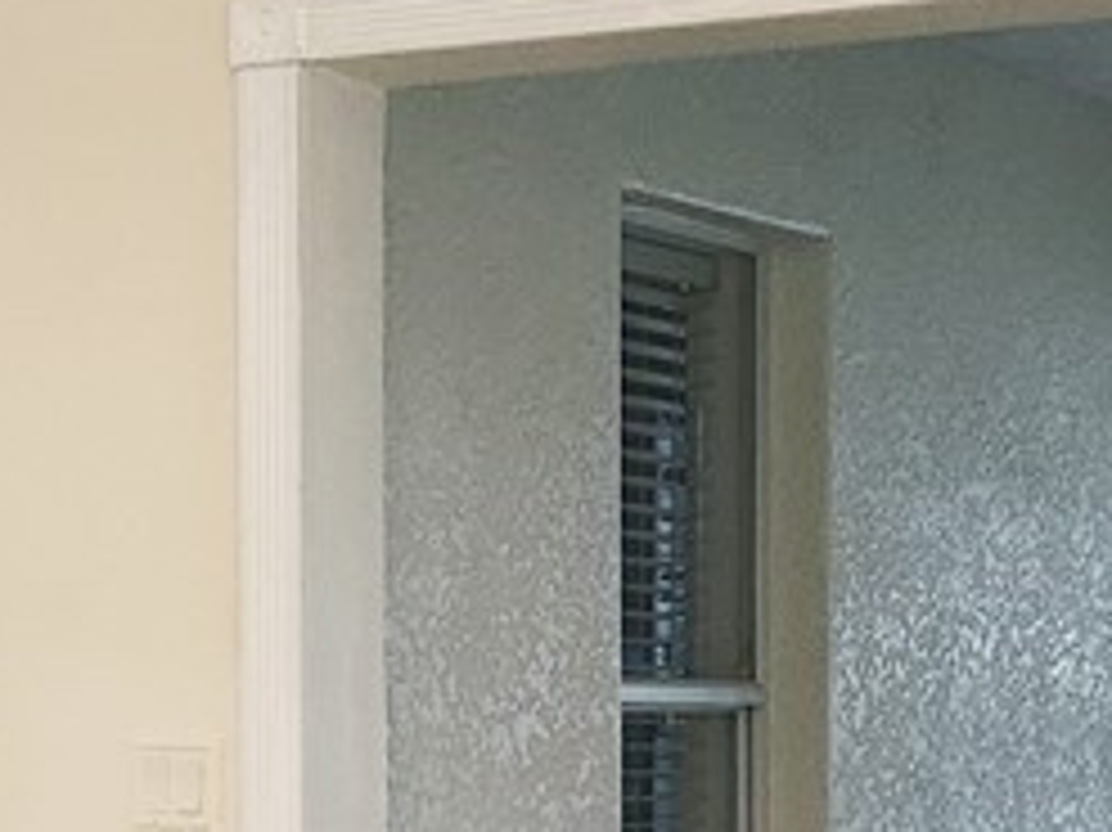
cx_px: -171
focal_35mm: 149
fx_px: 4784
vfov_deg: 9.8
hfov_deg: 13.0
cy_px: 904
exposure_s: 1/120
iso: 200
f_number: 1.8
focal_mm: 5.4
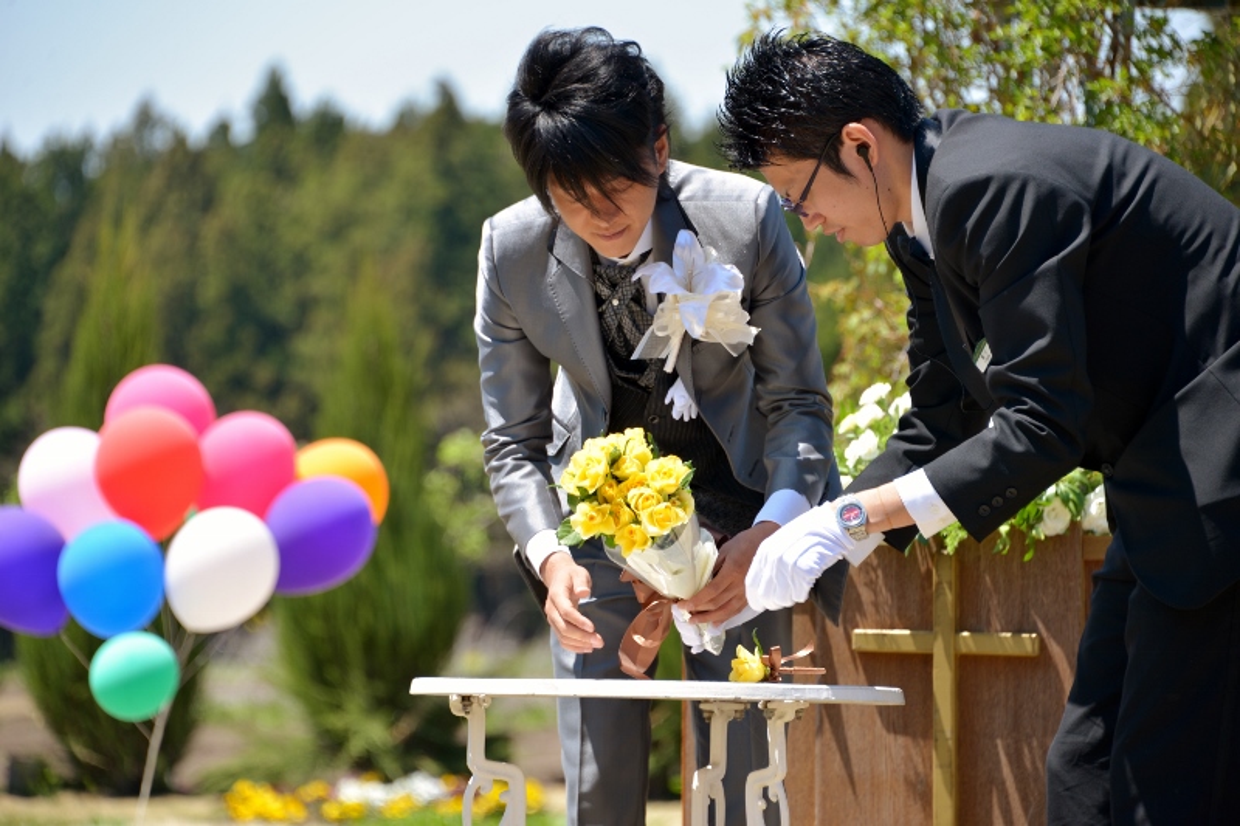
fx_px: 6887
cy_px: 413
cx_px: 620
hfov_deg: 10.3
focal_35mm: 200
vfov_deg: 6.9
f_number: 5.6
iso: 100
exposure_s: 1/250
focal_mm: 200
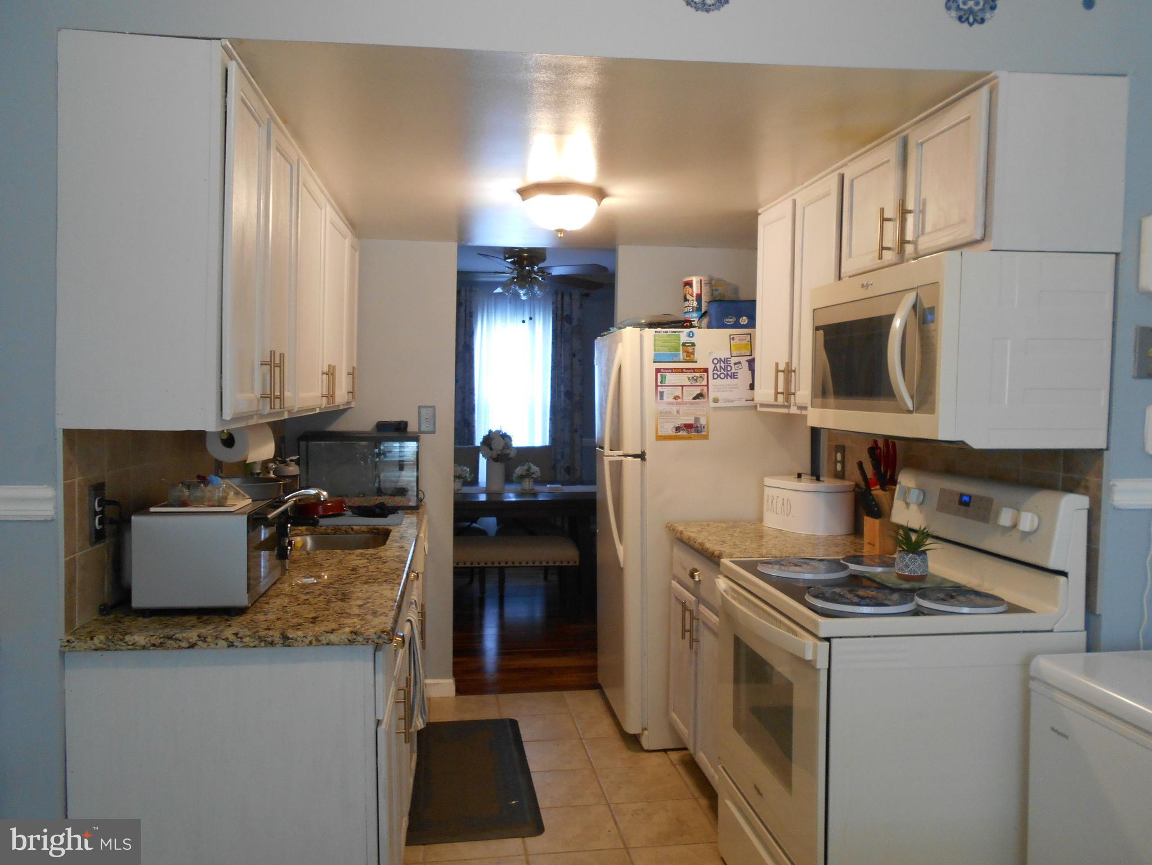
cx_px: 576
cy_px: 432
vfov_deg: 53.1
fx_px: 865
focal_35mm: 26
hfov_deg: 67.3
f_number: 3.2
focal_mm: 4.6
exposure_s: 1/30
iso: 220
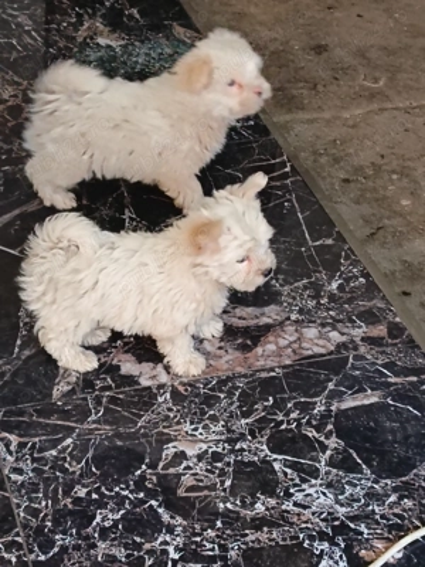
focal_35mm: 91
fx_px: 1490
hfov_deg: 16.2
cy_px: 284
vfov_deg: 21.5
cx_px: 212
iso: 651
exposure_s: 1/50
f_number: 1.75
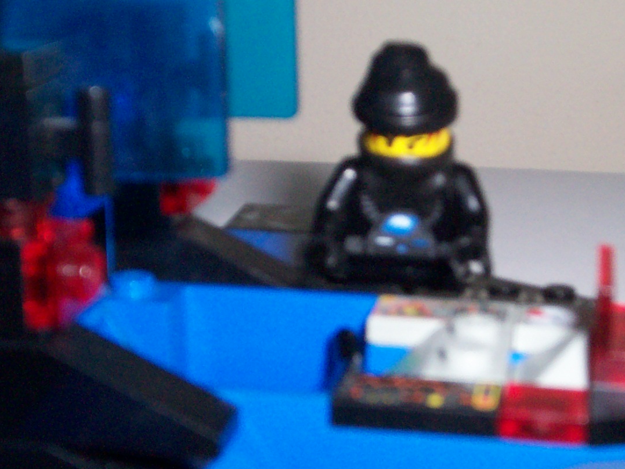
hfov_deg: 25.3
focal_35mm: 77
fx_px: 1390
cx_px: 370
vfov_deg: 19.1
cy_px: 279
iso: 140
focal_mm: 5.9
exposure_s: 1/64
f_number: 4.5
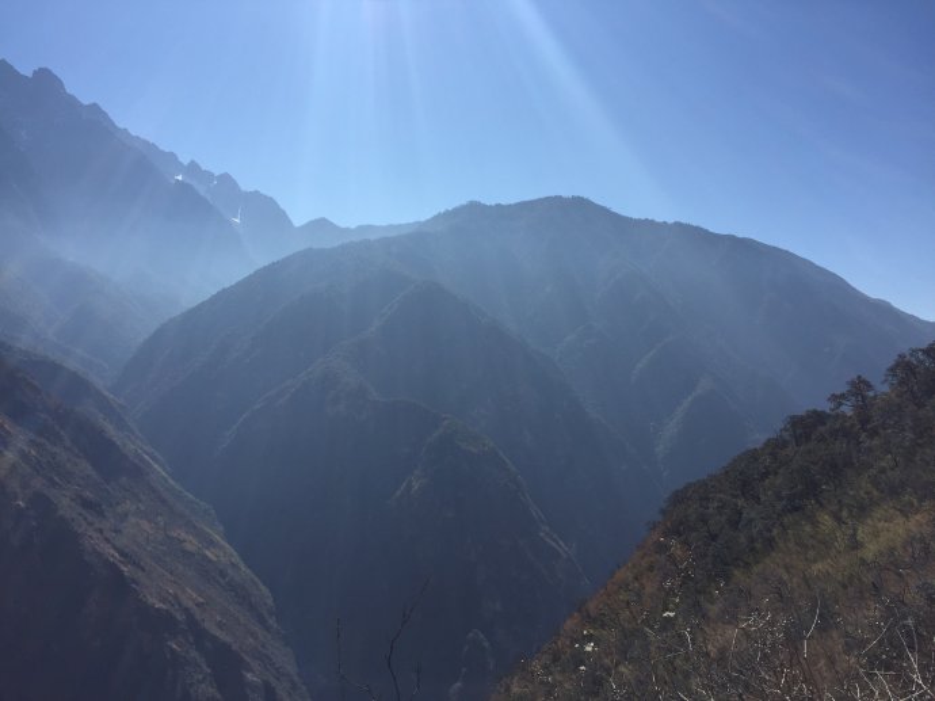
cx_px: 468
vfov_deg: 48.2
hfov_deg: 61.7
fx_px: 783
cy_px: 350
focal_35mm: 29
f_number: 2.2
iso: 32
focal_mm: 4.15
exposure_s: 1/3597
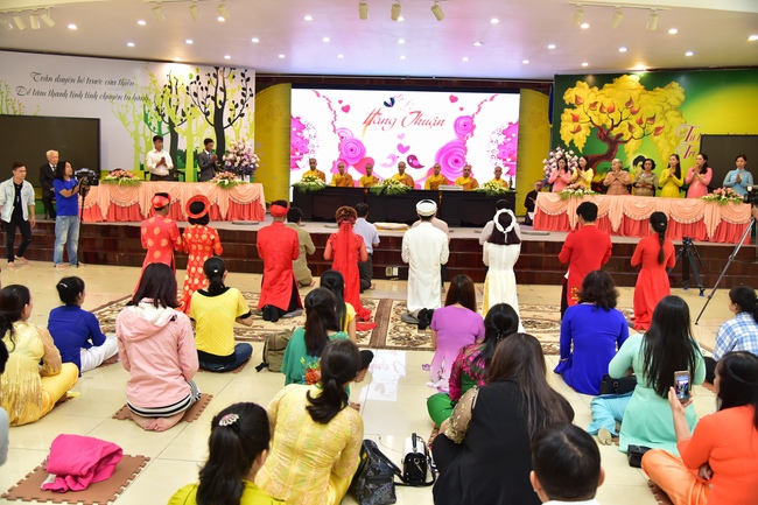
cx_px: 379
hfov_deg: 61.9
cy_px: 252
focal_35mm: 30
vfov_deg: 43.6
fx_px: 631
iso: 800
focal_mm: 30
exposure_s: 1/40
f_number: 4
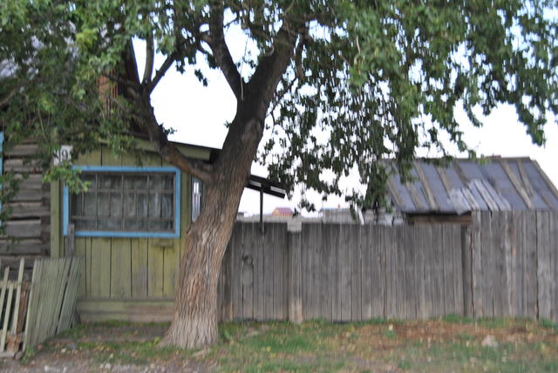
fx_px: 698
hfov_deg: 43.6
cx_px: 279
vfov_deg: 29.9
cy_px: 186
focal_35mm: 45
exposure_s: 1/80
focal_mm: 30
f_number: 4.5
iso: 200
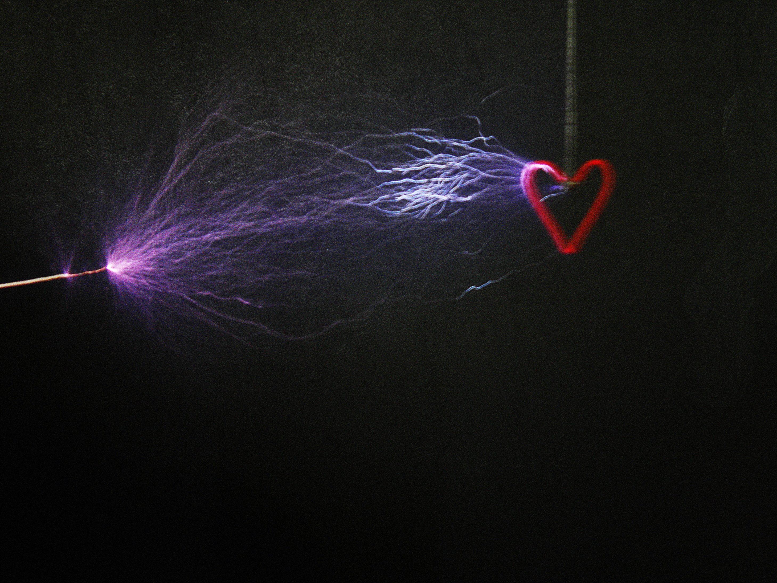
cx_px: 388
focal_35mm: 68
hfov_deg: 28.6
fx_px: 1526
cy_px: 292
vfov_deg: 21.6
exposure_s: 4
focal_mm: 12.3
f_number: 6.5
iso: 80
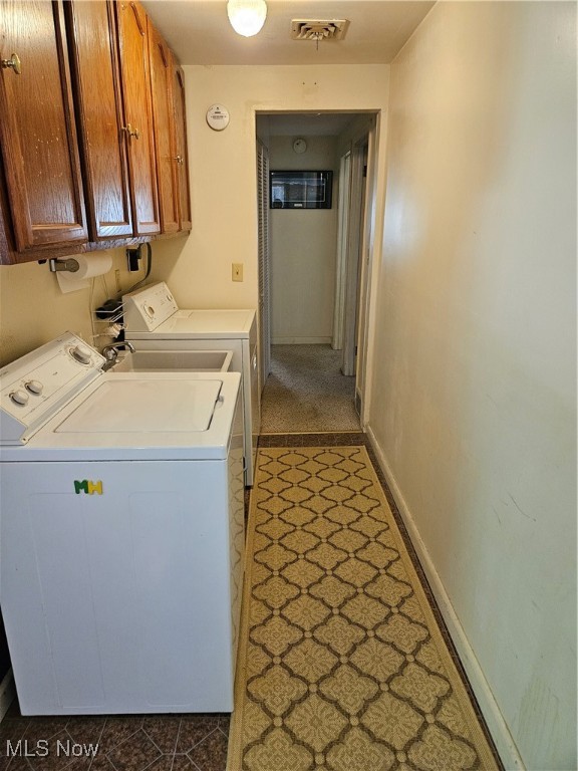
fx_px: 512
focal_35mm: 23
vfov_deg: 73.9
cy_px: 386
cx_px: 289
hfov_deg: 58.9
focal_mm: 5.4
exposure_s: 1/120
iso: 640
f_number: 1.8
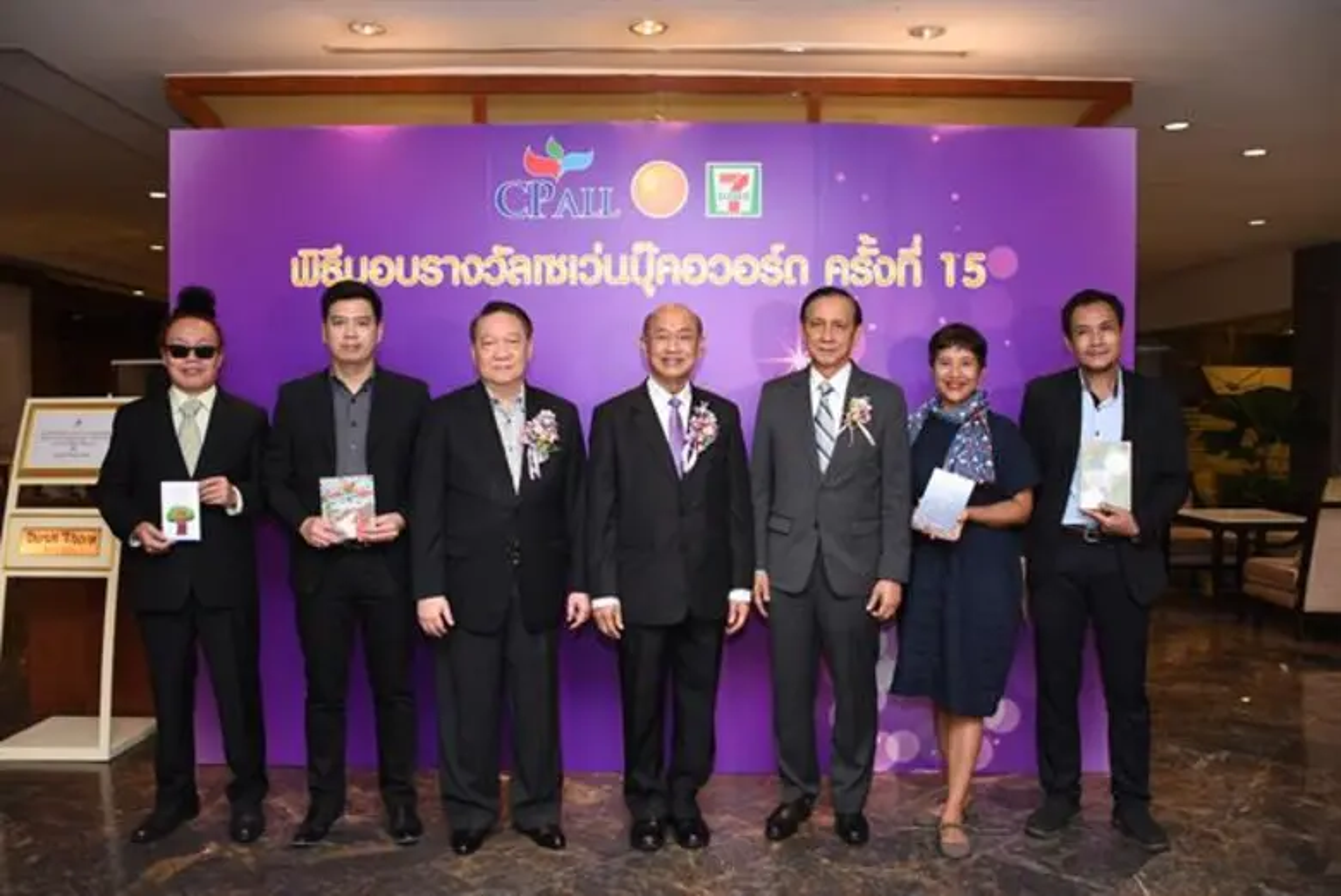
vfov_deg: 48.0
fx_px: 1006
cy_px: 448
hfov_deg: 67.4
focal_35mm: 27
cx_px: 670
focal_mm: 18
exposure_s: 1/80
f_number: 4
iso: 1000
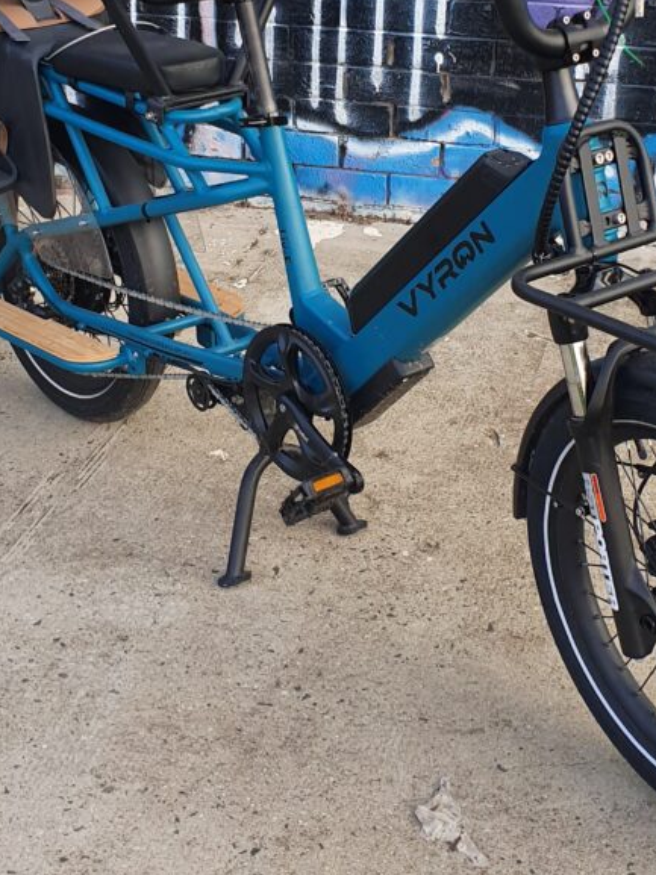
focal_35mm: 60
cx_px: 388
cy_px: 269
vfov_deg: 31.8
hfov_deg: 24.4
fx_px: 1517
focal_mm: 4.32
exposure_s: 1/100
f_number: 2.4
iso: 64
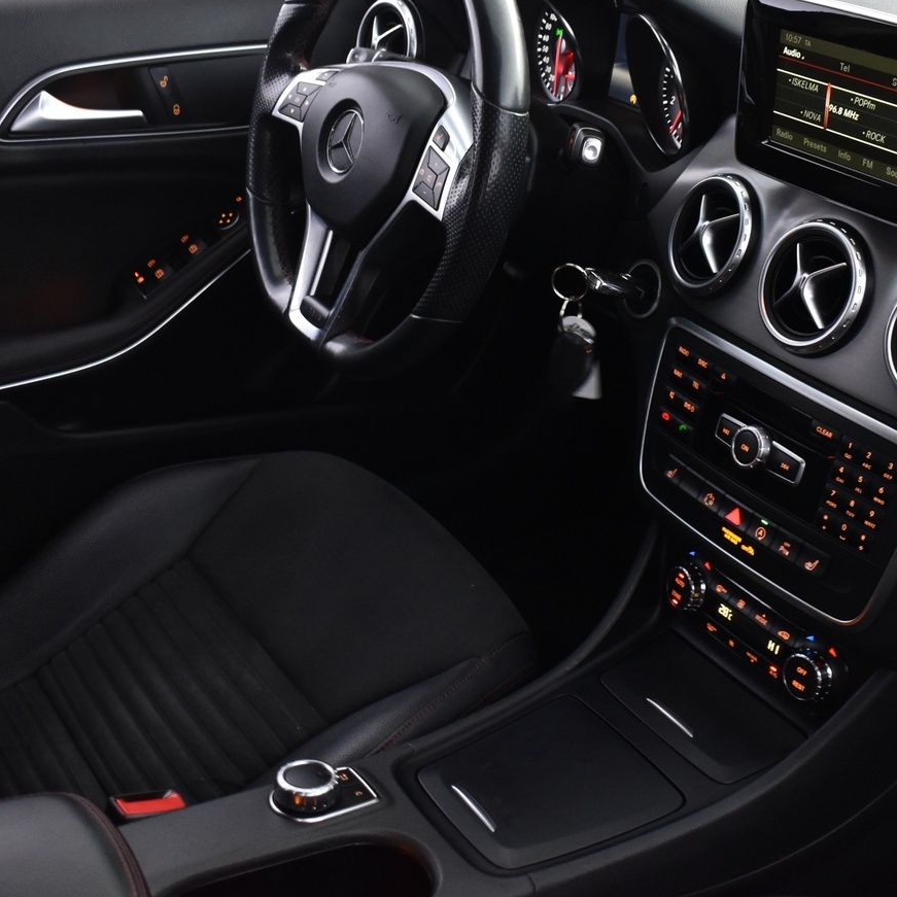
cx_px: 570
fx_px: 1460
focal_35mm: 50
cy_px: 367
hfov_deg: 34.0
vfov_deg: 34.1
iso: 1250
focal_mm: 21
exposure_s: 1/8
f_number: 5
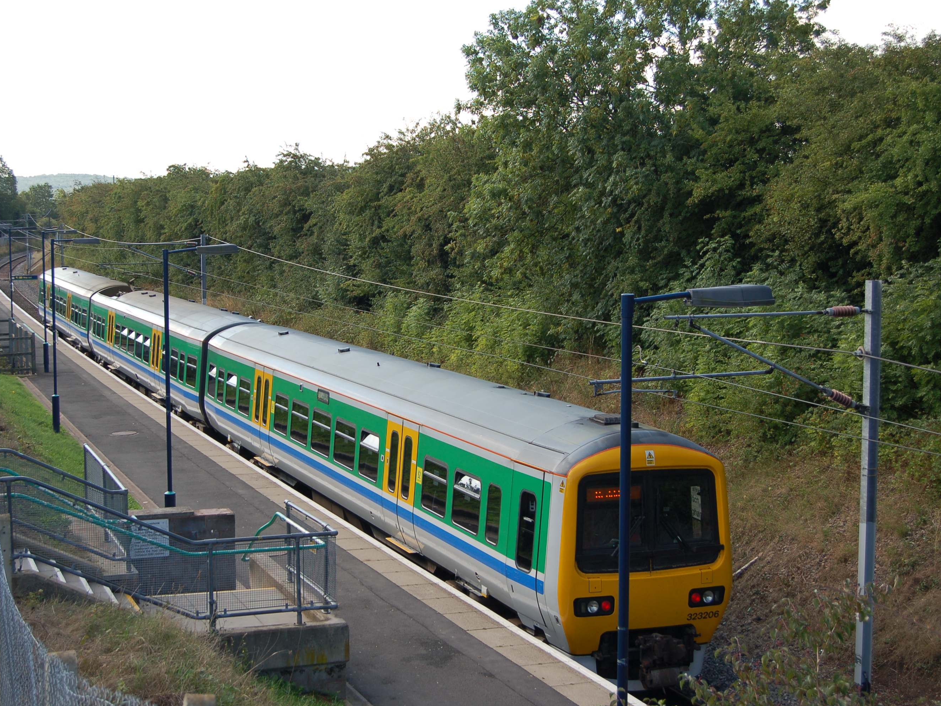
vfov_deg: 23.7
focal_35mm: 62
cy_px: 352
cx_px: 409
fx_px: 1685
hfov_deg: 31.2
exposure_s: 1/250
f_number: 5.6
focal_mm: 38
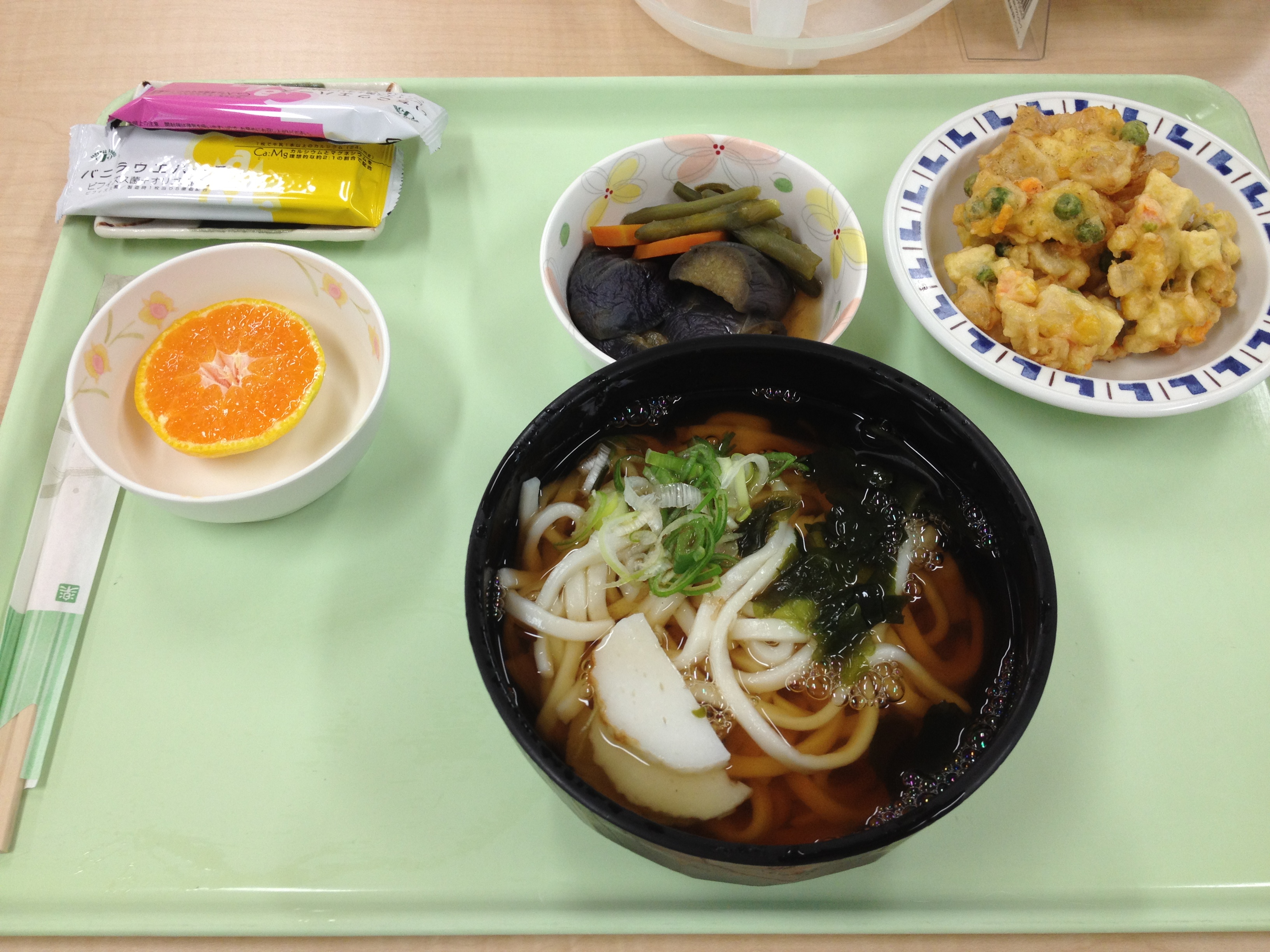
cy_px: 476
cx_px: 635
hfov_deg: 52.6
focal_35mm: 35
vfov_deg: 40.7
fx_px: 1284
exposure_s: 1/40
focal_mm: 4.28
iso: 80
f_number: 2.4
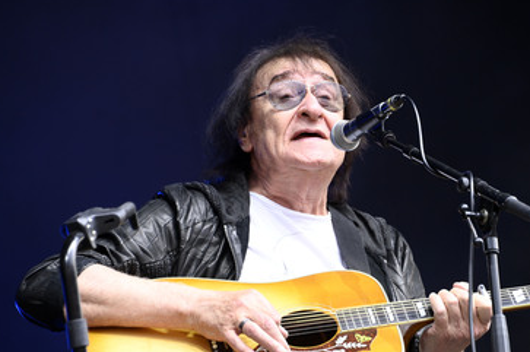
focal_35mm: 311
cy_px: 210
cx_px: 320
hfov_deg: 6.6
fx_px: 4572
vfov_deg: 4.4
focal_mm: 250
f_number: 6.3
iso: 640
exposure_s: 1/200
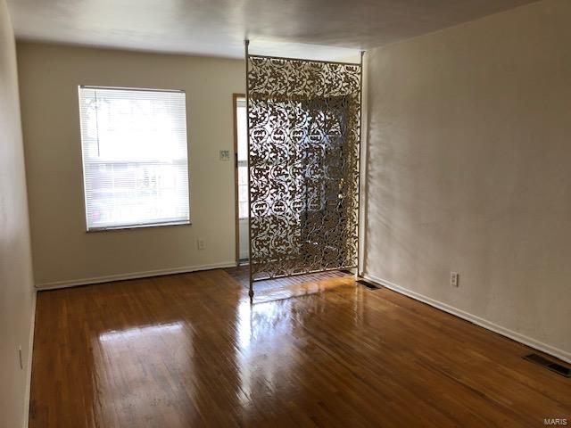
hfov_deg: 63.4
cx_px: 286
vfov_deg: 49.7
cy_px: 214
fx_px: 462
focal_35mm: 28
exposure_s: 1/40
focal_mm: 3.99
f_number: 1.8
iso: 25
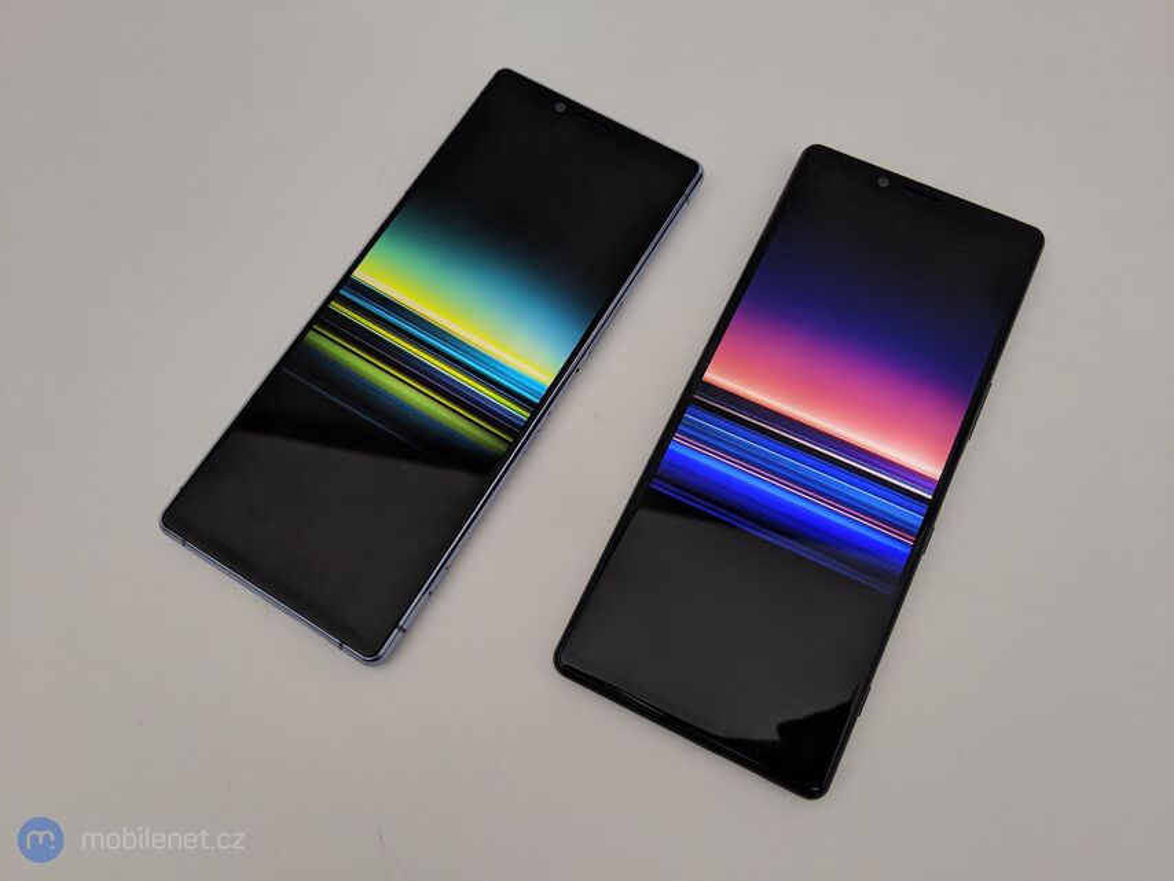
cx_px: 587
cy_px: 440
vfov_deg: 51.4
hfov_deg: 65.3
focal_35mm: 27
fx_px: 916
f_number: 1.8
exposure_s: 1/546
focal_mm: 4.44
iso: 273
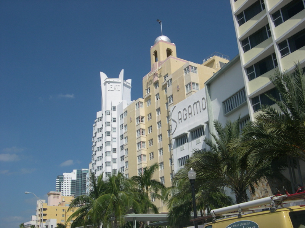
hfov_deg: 49.0
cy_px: 114
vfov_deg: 37.7
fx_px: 335
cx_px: 152
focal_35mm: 38
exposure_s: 1/392
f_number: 7.6
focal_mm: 8
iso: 100
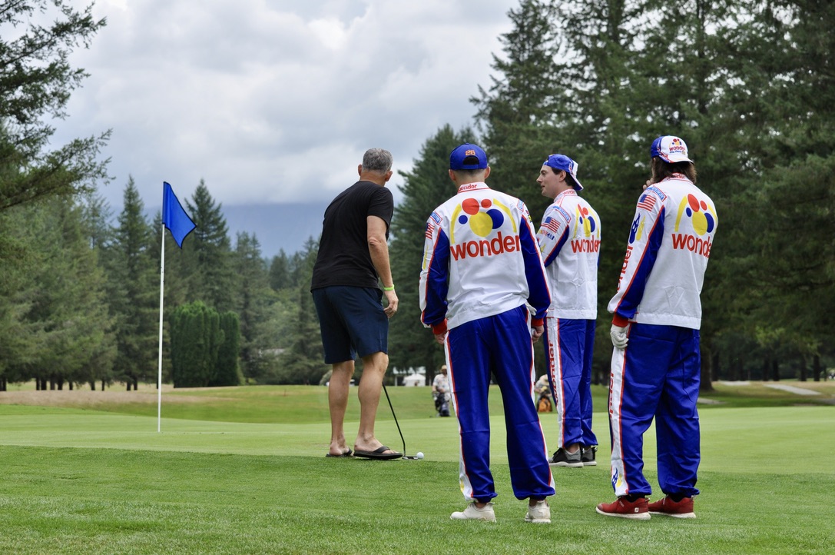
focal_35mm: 105
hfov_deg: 19.5
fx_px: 2432
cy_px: 278
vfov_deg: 13.0
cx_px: 418
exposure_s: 1/1600
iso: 400
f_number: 5.6
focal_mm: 70
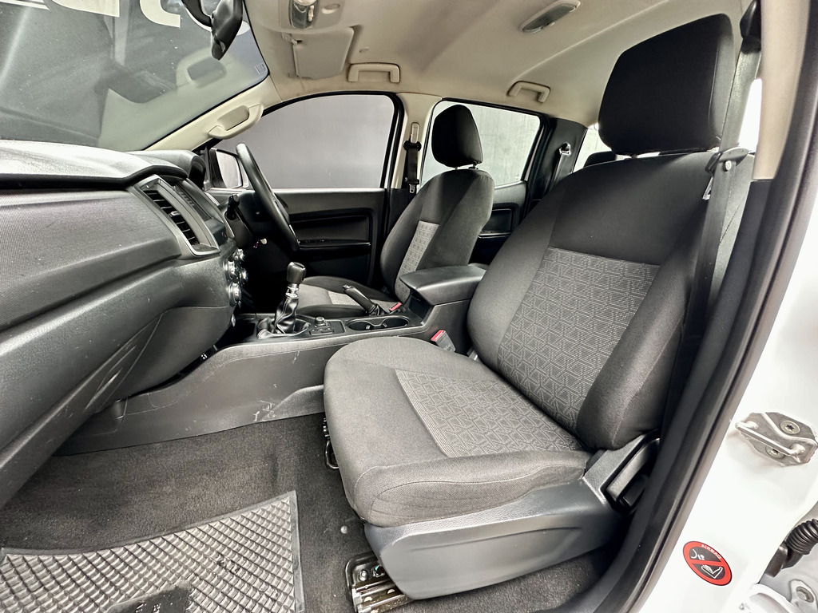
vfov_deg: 85.7
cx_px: 409
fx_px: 331
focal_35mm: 14
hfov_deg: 102.1
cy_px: 306
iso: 500
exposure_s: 1/60
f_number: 2.2
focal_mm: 2.22
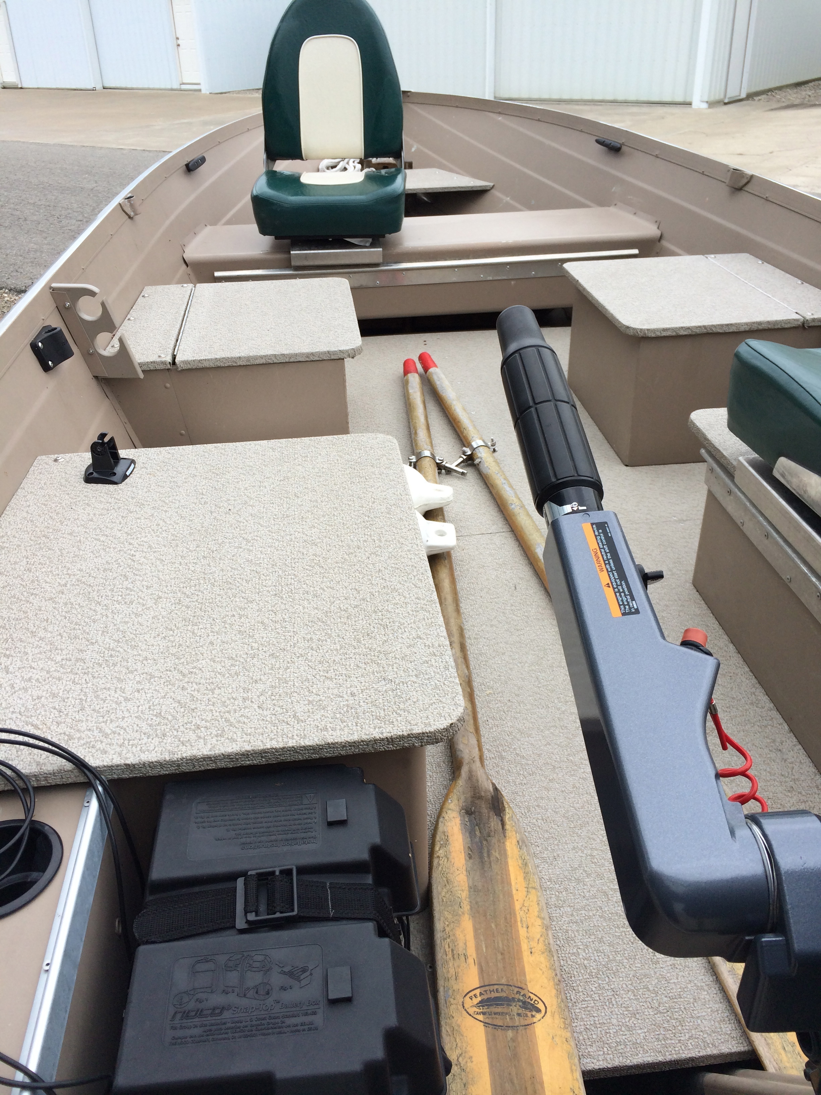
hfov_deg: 46.8
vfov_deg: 60.0
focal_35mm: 30
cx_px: 410
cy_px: 548
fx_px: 949
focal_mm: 4.12
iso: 32
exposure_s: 1/612
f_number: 2.2
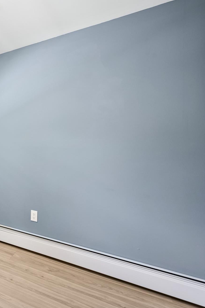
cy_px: 150
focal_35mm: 22
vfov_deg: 78.6
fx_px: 188
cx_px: -27
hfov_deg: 42.8
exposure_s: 1/60
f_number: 8
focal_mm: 14
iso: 320
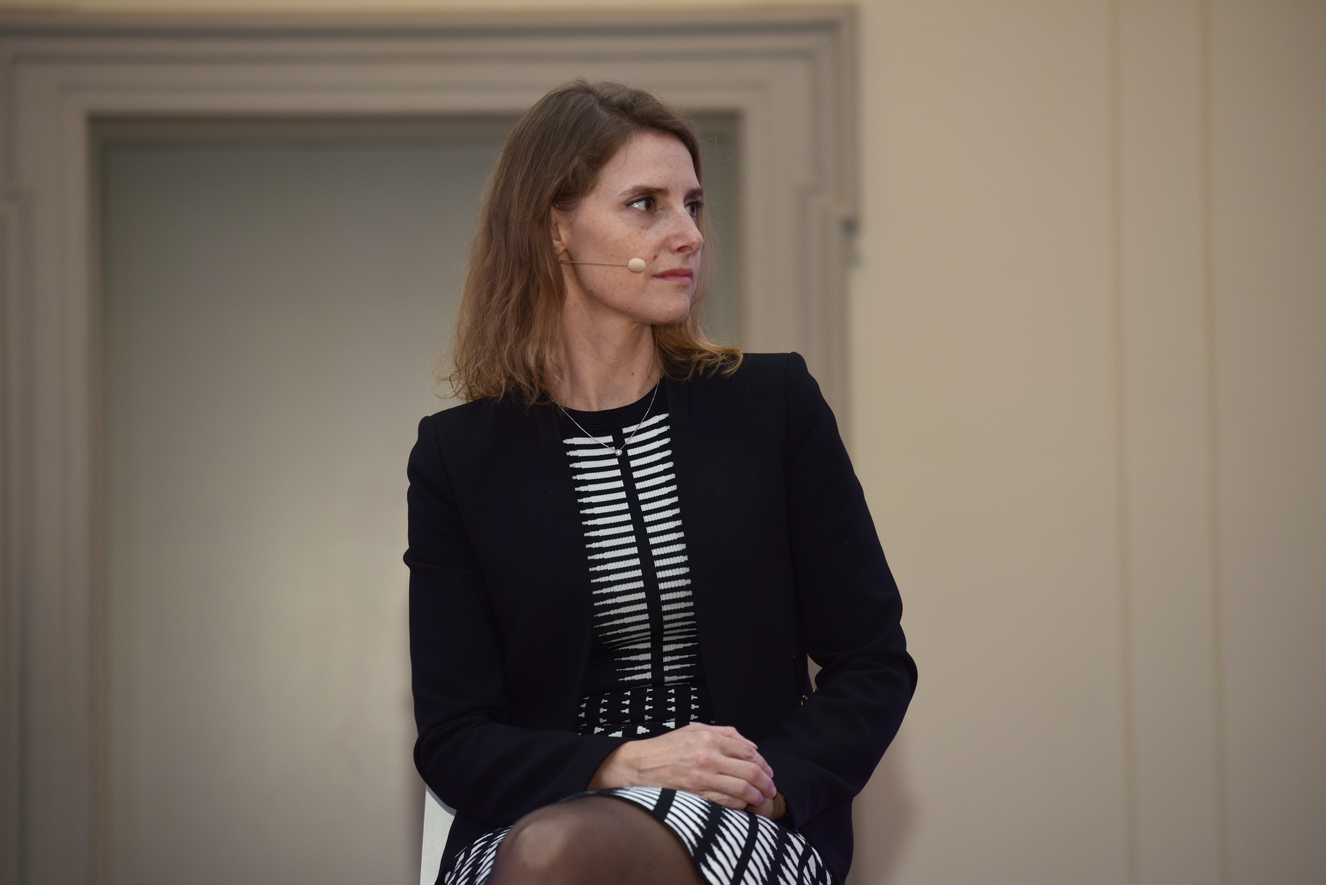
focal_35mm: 135
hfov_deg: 15.2
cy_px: 442
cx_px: 663
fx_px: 4974
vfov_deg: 10.2
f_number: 4
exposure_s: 1/60
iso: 500
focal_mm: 135
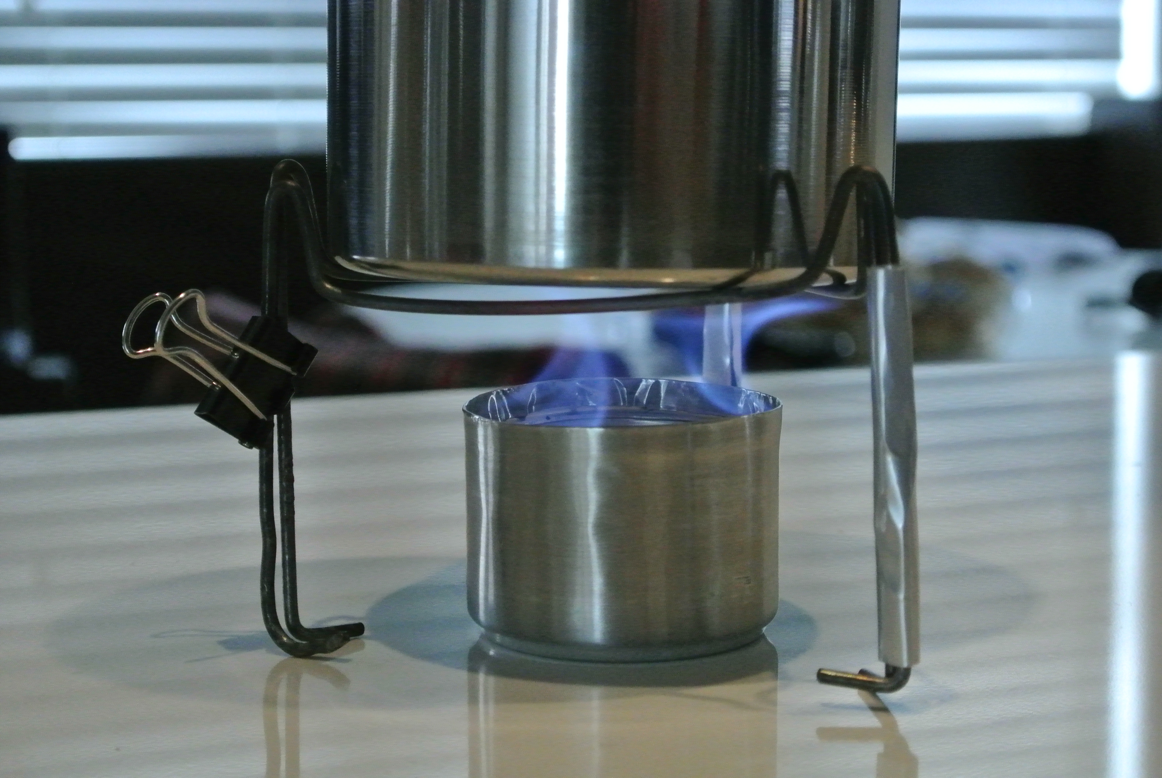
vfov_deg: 16.9
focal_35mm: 81
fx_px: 2618
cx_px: 581
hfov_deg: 25.0
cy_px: 389
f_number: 5.6
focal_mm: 30
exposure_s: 1/30
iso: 3200
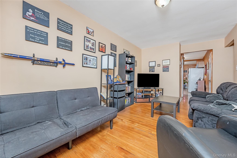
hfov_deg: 104.3
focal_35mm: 14
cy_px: 79
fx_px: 92
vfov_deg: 81.2
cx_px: 118
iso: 640
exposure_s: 1/160
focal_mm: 14
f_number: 5.6
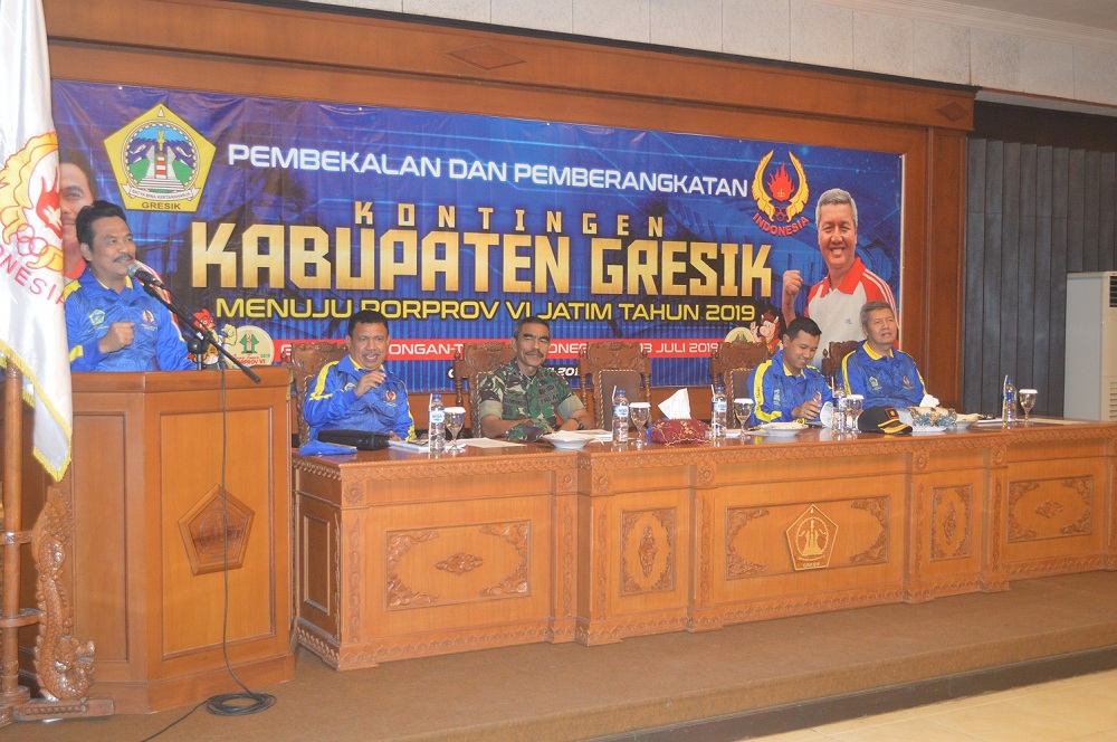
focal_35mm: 44
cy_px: 371
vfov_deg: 30.8
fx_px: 1348
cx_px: 558
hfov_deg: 45.0
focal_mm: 29
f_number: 4.5
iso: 1800
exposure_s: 1/60
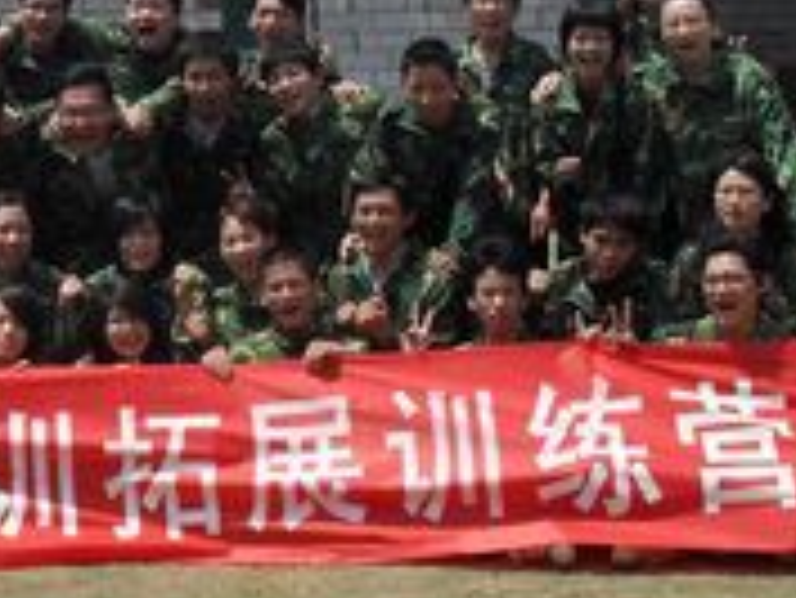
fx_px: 2278
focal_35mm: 99
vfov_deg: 14.8
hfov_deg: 18.9
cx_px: -130
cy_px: 83
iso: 100
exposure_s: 1/180
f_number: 8.4
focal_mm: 6.3
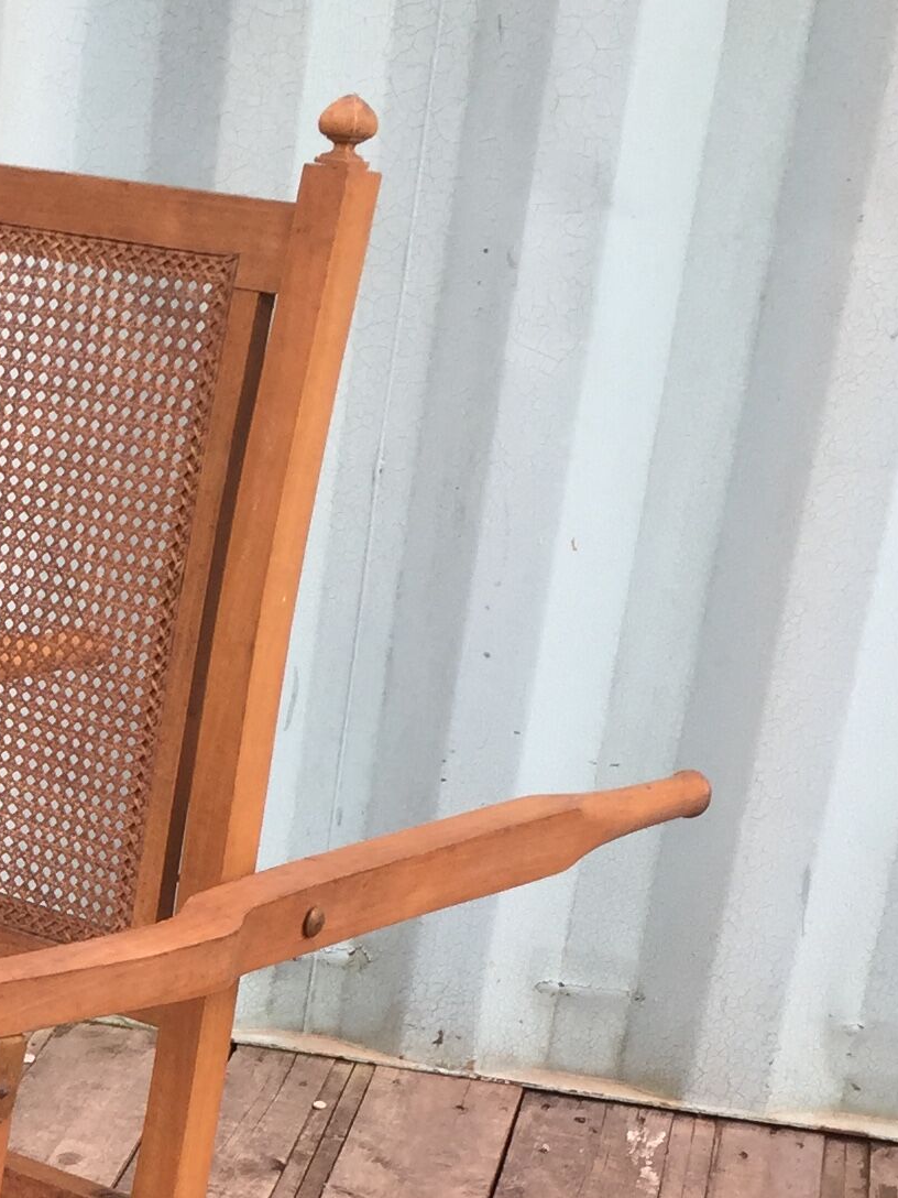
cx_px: -340
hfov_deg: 15.9
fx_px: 3009
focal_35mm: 87
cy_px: 1330
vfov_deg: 21.3
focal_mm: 4.15
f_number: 2.2
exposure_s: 1/377
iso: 32
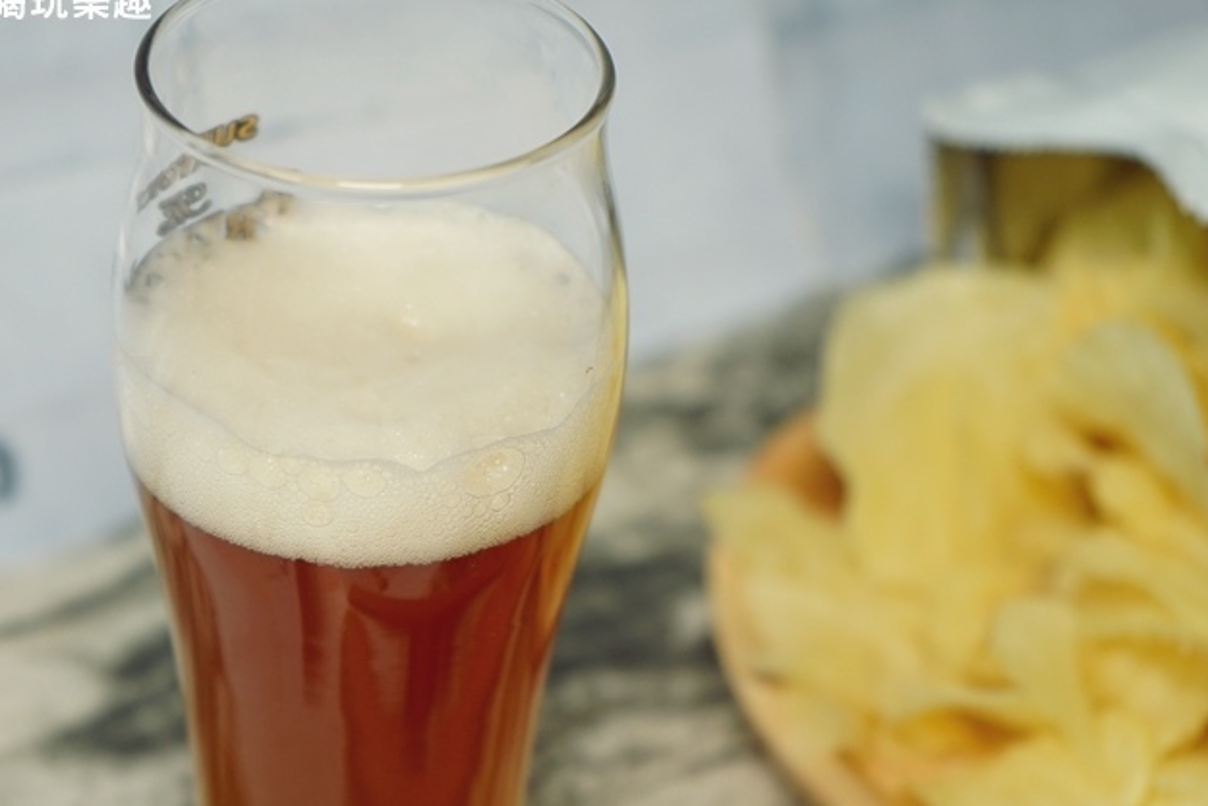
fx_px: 2920
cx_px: 499
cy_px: 447
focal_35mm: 87
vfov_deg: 15.7
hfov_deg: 23.3
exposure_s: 1/80
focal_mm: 68
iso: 500
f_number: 5.6
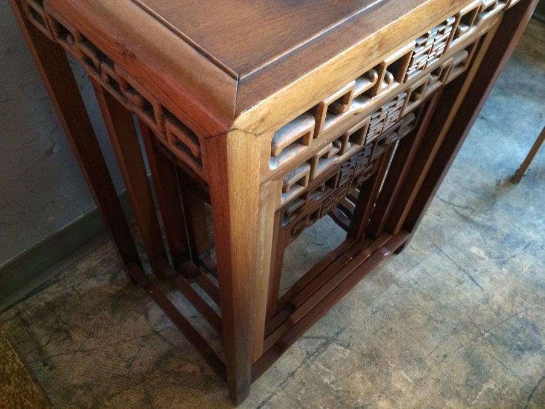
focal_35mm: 30
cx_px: 272
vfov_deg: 46.8
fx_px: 472
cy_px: 204
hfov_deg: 60.0
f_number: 2.2
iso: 400
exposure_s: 1/15
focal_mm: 4.12
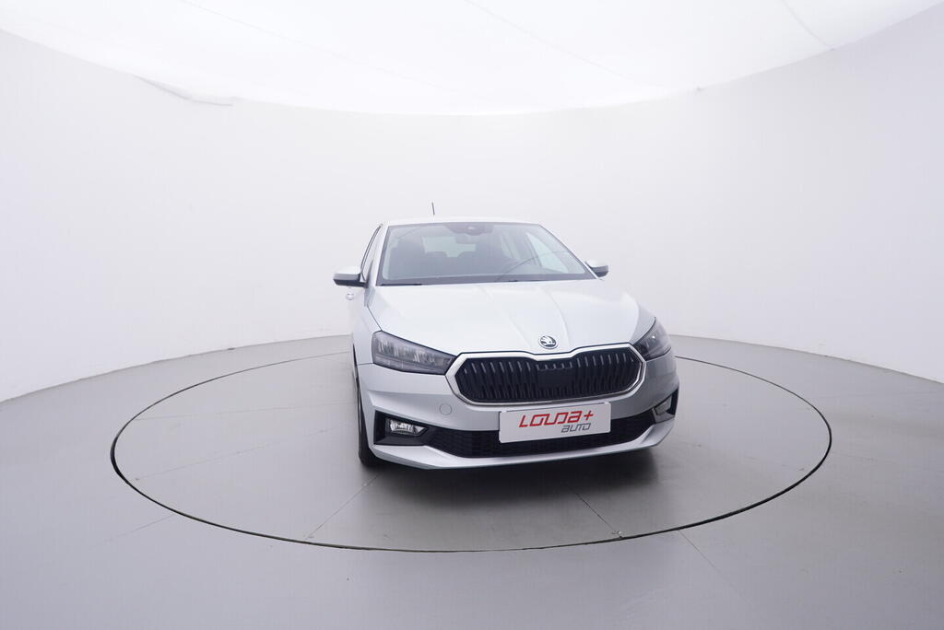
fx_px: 590
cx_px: 472
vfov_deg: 56.2
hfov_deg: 77.3
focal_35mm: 22
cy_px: 315
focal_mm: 15
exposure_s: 1/80
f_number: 5
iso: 200
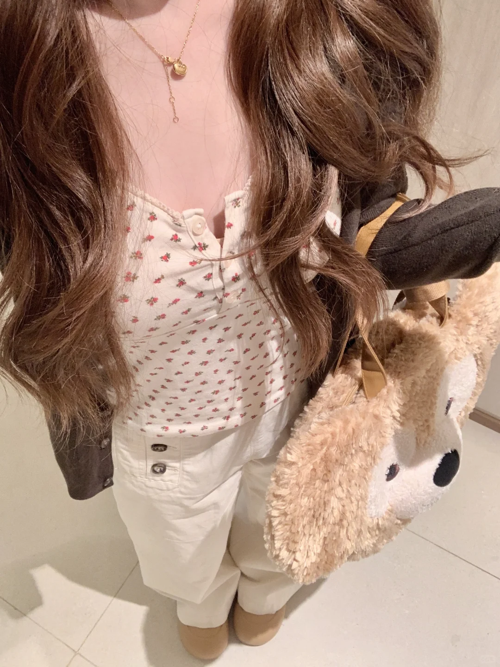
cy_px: 334
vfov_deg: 56.8
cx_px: 250
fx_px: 616
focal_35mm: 32
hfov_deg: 44.2
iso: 200
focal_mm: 2.87
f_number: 2.2
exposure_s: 1/33
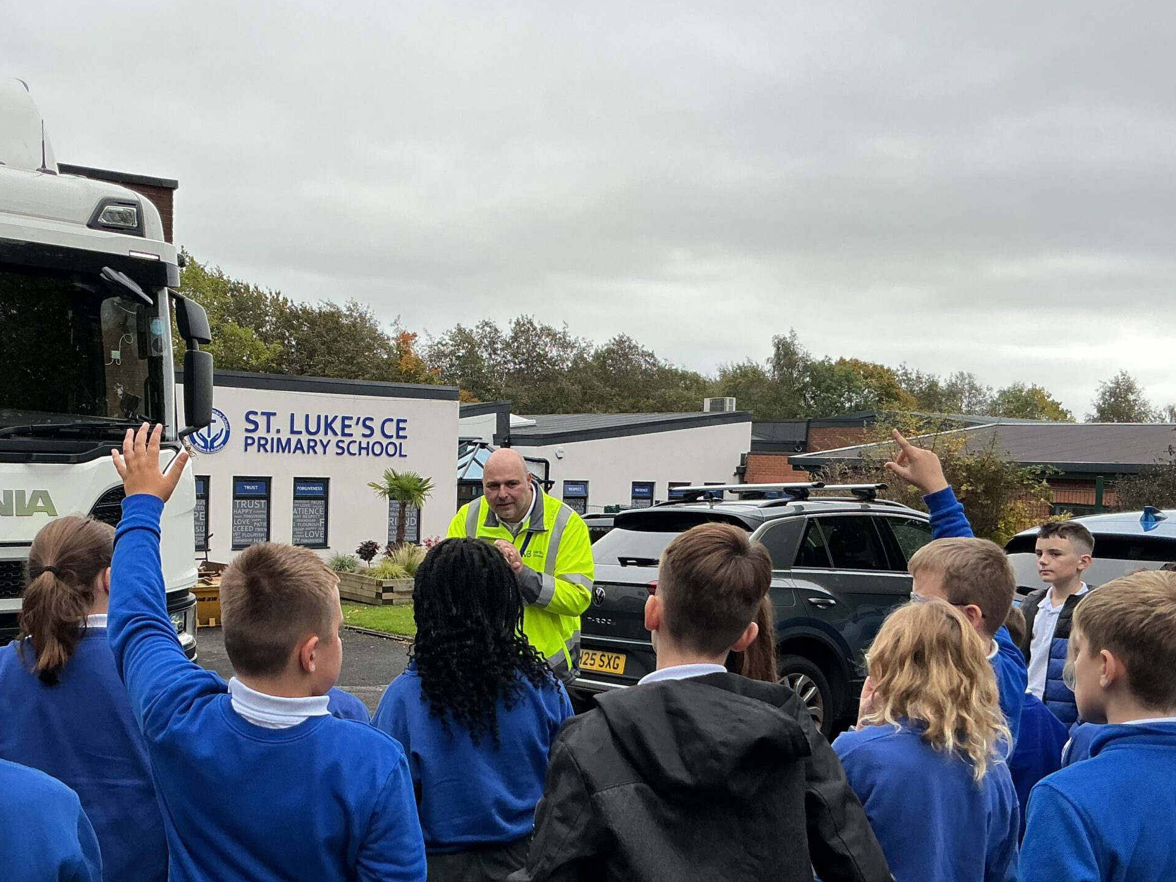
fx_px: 1325
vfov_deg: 36.6
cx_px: 487
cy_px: 555
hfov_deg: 47.7
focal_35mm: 39
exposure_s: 1/457
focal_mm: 3
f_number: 1.8
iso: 25
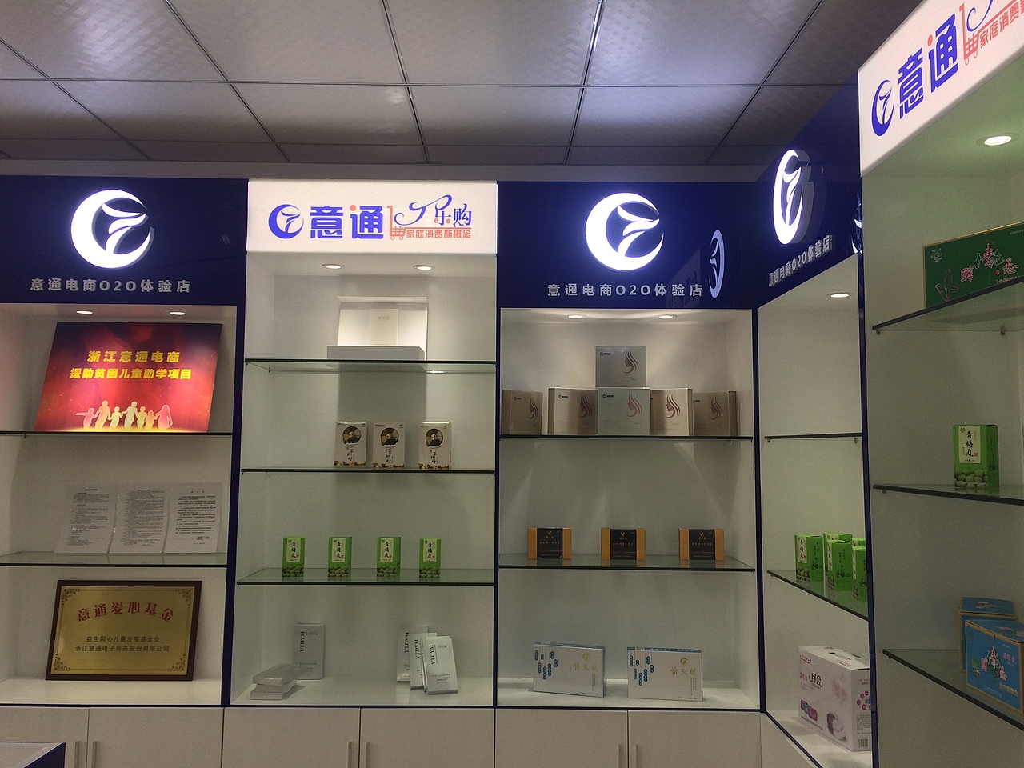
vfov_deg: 48.2
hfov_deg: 61.7
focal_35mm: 29
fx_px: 858
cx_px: 512
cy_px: 384
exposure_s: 1/50
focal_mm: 4.15
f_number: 2.2
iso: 40
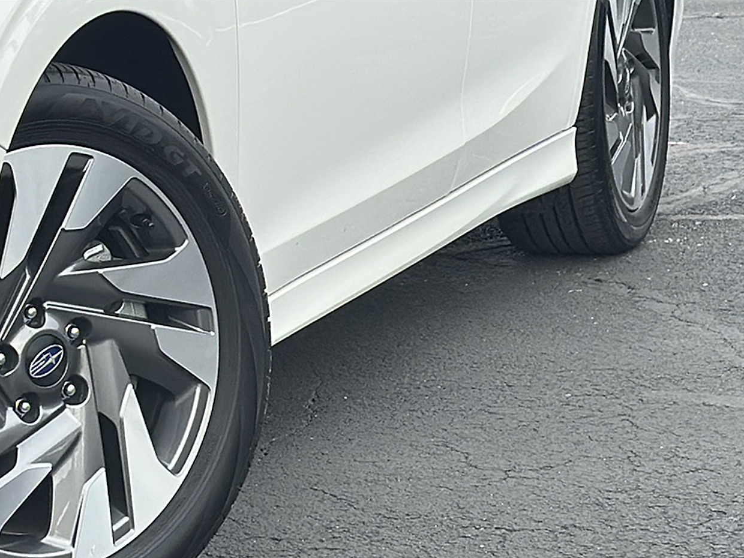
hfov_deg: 15.3
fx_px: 2773
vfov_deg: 11.5
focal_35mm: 129
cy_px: 357
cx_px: 287
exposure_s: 1/1595
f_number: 1.78
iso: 80
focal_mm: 6.86
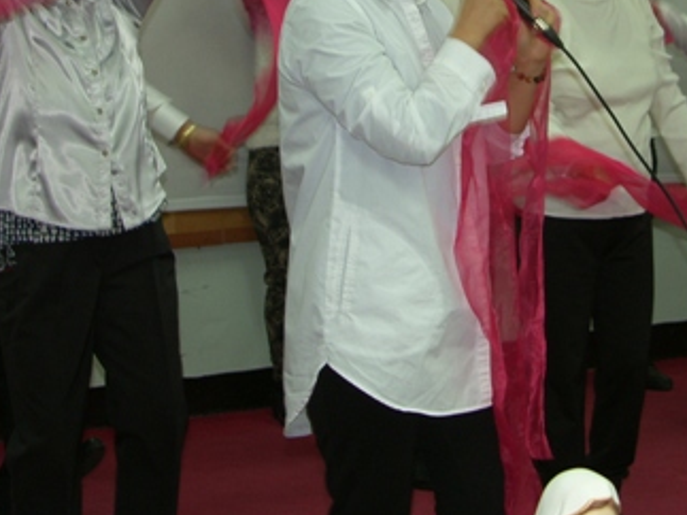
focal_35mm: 99
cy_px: 34
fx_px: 1964
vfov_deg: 14.7
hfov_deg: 19.8
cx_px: 445
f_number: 2.5
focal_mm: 12.9
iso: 50
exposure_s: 1/50
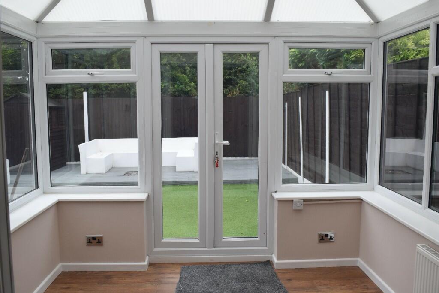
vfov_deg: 38.4
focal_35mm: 34
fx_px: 421
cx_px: 220
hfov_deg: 55.1
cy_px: 146
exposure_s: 1/200
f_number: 7.1
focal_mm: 23
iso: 400
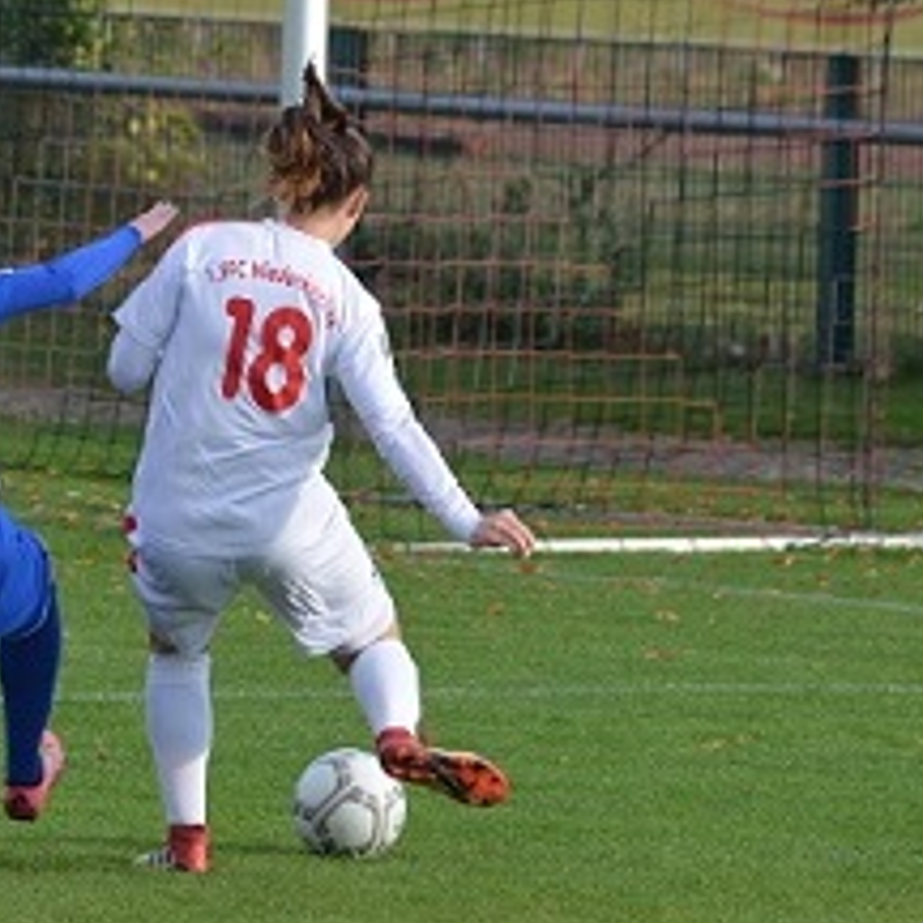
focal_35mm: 467
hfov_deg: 3.7
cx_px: -62
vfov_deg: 3.8
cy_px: 231
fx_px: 14088
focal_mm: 155
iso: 560
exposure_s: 1/1000
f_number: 5
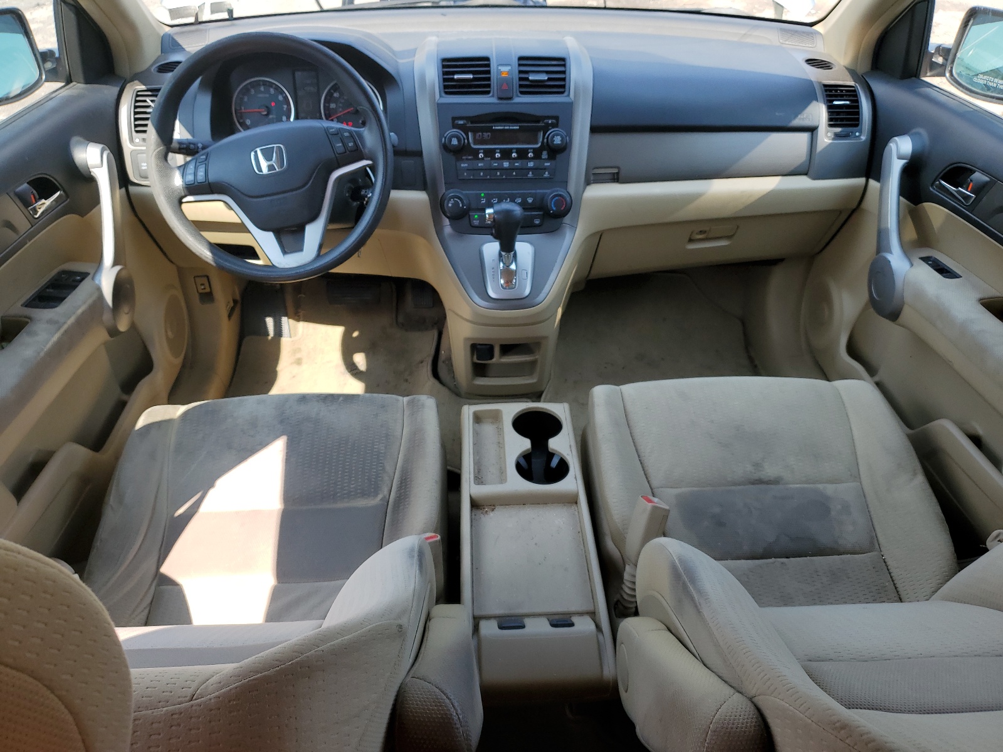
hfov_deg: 67.3
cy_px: 376
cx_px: 502
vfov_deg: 53.1
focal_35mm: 26
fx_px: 753
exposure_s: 1/400
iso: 50
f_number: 1.5
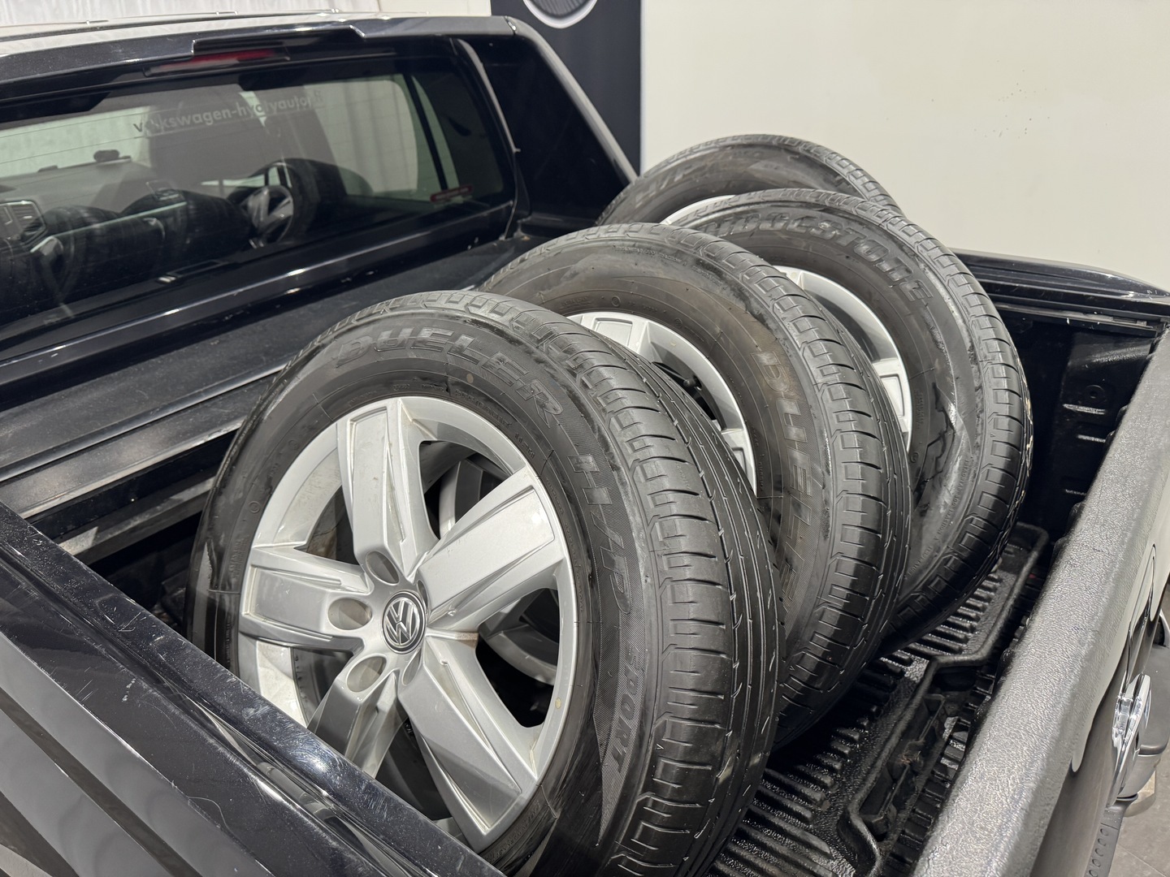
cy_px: 438
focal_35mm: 24
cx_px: 585
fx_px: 811
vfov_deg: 56.8
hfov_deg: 71.6
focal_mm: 6.76
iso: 200
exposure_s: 1/100
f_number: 1.78
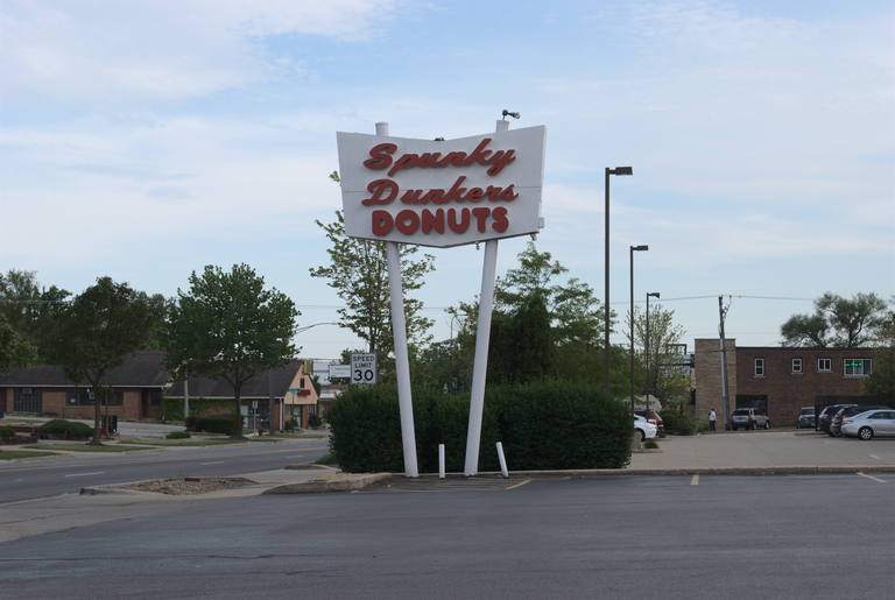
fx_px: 2055
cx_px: 448
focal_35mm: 82
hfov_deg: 24.6
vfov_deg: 16.6
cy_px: 300
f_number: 10
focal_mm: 55
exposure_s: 1/200
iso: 200
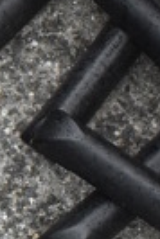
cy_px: 53
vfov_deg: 11.0
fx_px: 1237
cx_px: -309
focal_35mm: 186
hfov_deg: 6.7
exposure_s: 1/250
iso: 450
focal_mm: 18
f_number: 3.5
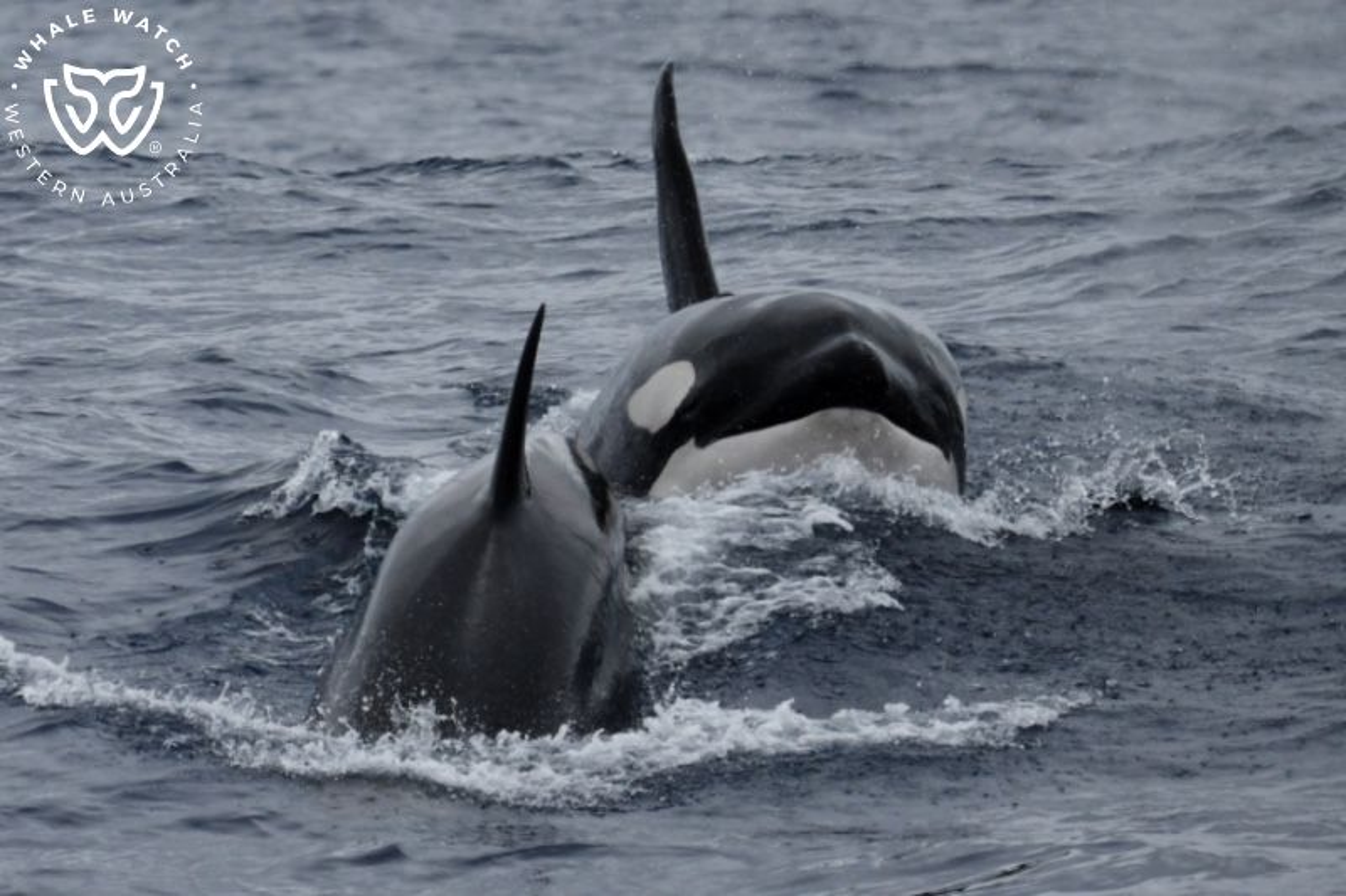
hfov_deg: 6.9
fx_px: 11214
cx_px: 673
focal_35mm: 300
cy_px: 448
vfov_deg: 4.6
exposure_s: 1/8000
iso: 800
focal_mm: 300
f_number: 5.6
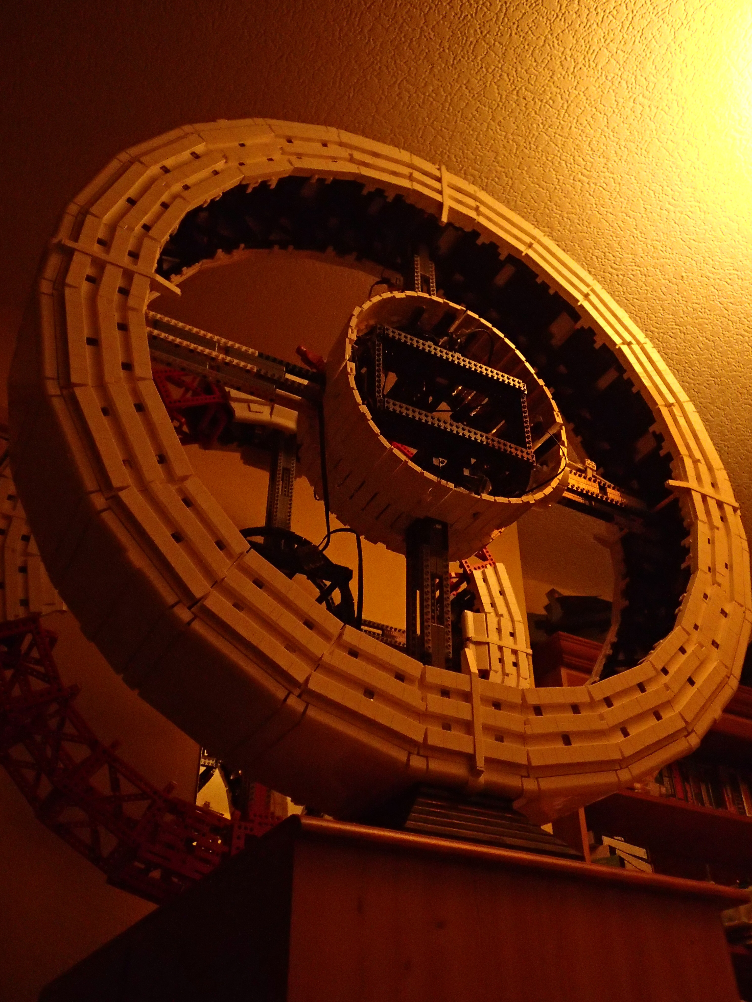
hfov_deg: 46.8
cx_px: 376
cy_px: 501
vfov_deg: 60.0
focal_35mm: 30
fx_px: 869
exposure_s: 1/30
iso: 1000
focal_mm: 5.5
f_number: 2.3
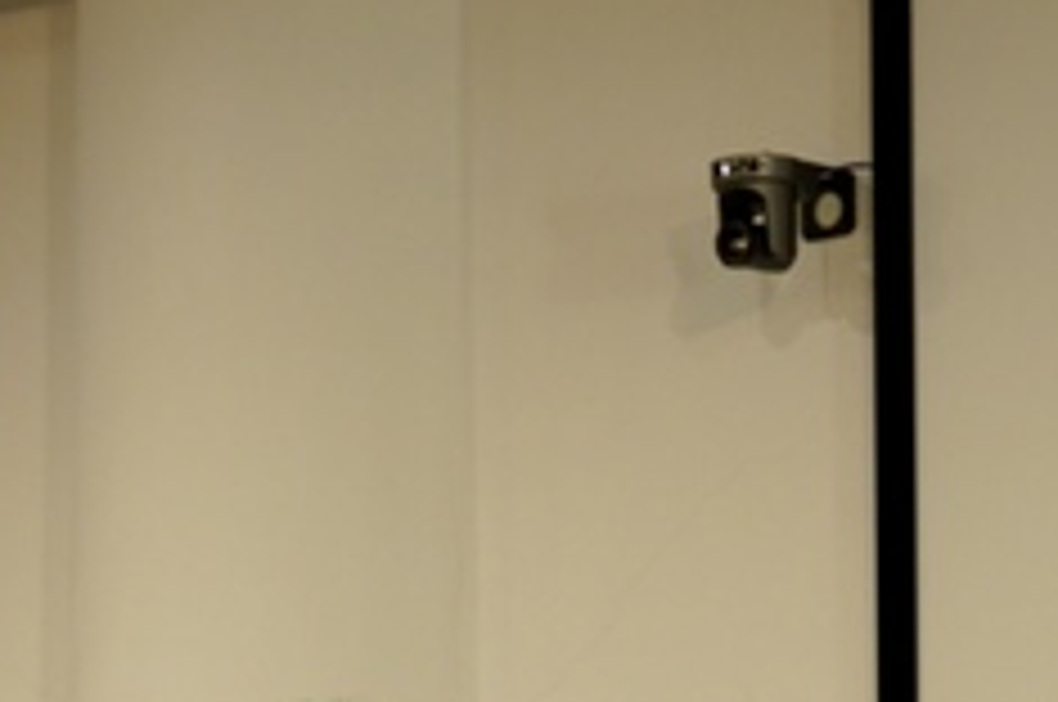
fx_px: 5371
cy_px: 1084
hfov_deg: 11.2
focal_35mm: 183
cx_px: 833
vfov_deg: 7.3
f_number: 4
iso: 1600
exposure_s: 1/60
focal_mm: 53
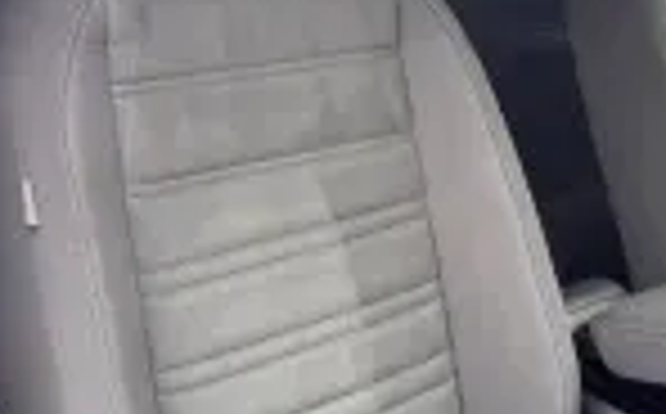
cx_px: 482
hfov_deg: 32.5
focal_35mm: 62
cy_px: 126
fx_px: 1124
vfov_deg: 20.8
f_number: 1.78
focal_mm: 6.76
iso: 160
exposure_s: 1/121
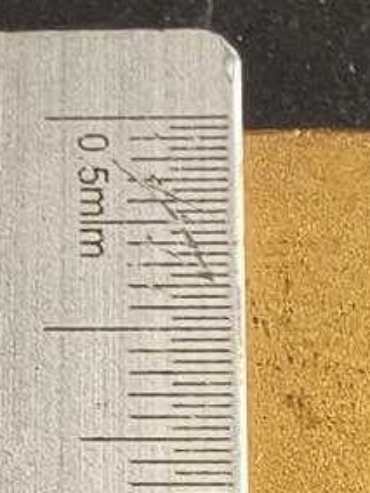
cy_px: 1281
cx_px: 481
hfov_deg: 10.0
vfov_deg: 10.9
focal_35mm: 146
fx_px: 2081
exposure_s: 1/100
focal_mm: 2.32
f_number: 2
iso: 200
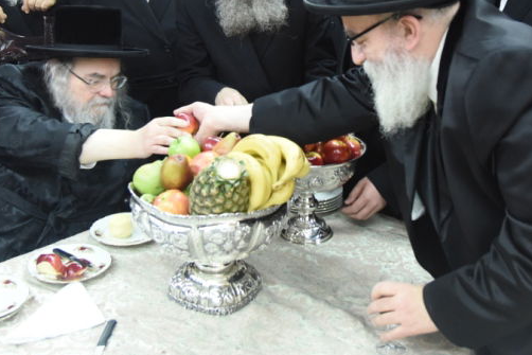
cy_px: 63
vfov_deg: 26.9
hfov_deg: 40.3
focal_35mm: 49
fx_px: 724
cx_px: 300
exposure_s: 1/125
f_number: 4.5
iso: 3200
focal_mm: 24
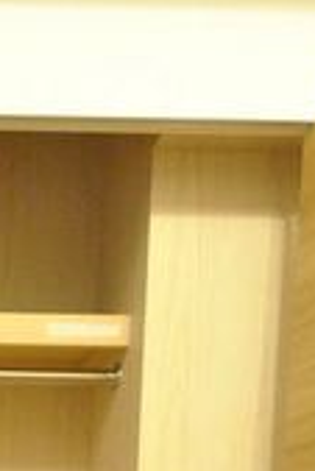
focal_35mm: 74
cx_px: -81
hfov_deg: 17.5
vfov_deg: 23.6
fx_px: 968
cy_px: 635
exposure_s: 1/8
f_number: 5
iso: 1600
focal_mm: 13
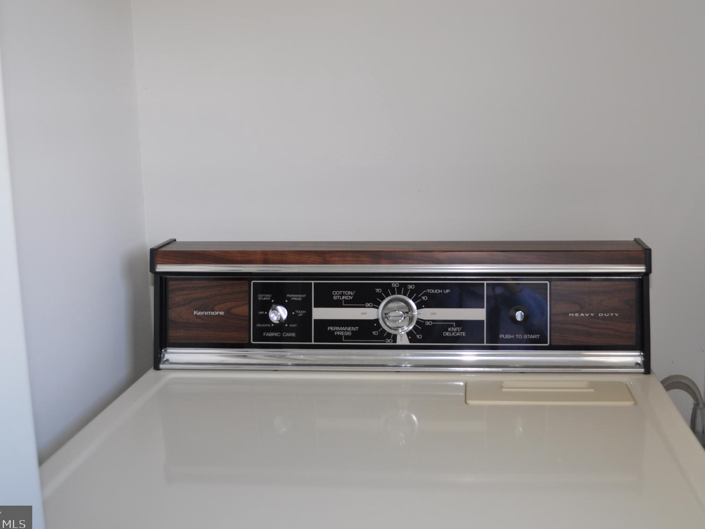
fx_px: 876
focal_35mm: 43
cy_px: 222
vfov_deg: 33.5
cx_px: 407
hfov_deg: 43.7
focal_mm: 22
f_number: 4
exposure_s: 1/60
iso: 450
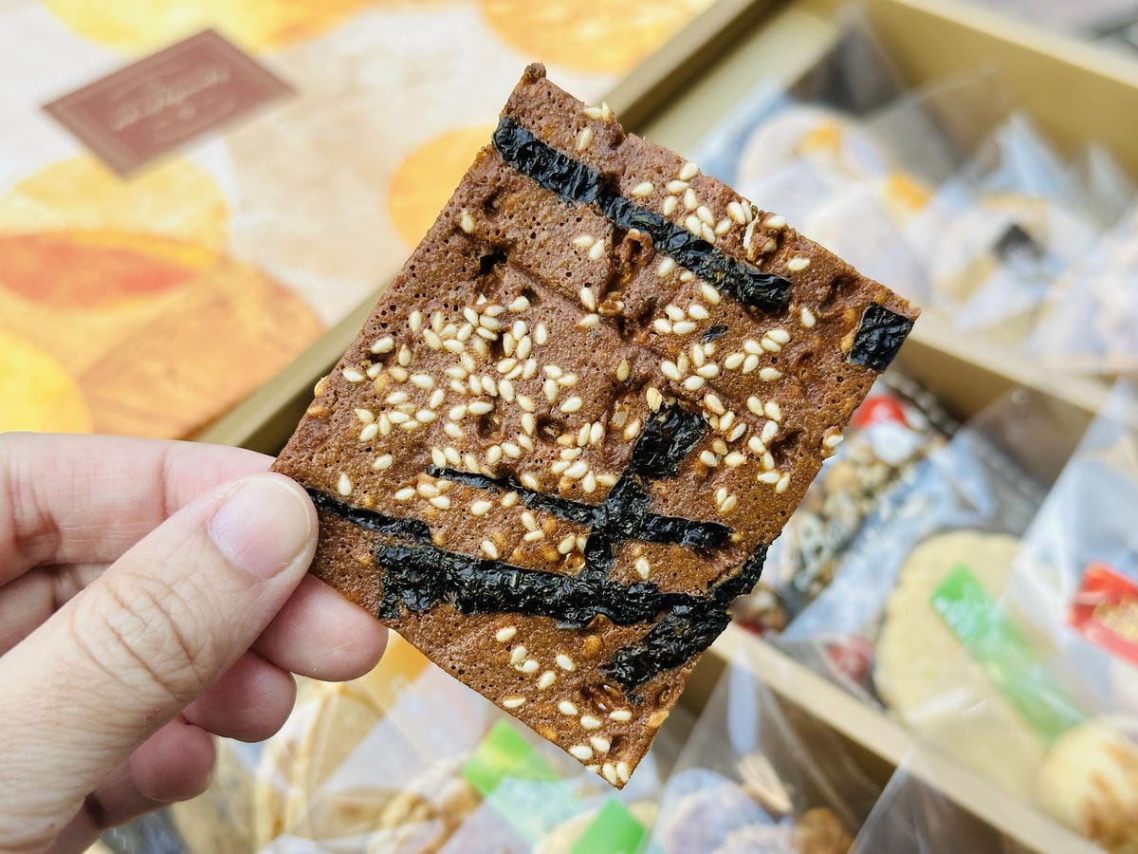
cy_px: 427
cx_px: 569
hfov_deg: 39.7
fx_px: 1578
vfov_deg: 30.3
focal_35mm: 48
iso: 64
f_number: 1.78
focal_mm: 6.86
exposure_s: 1/456
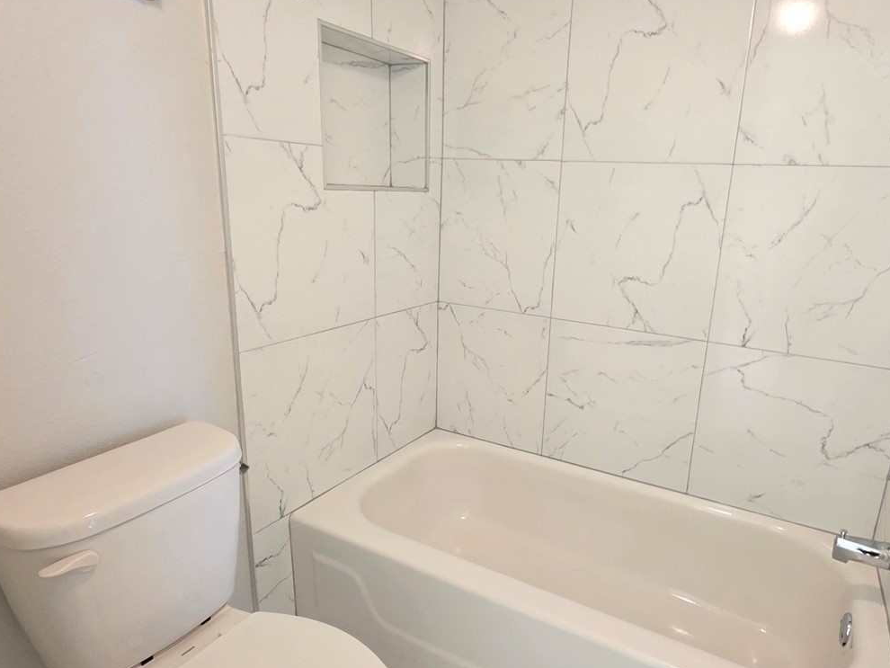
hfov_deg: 78.7
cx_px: 493
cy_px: 341
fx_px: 540
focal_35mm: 21
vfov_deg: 63.5
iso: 640
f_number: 1.9
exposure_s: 1/60
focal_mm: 2.2
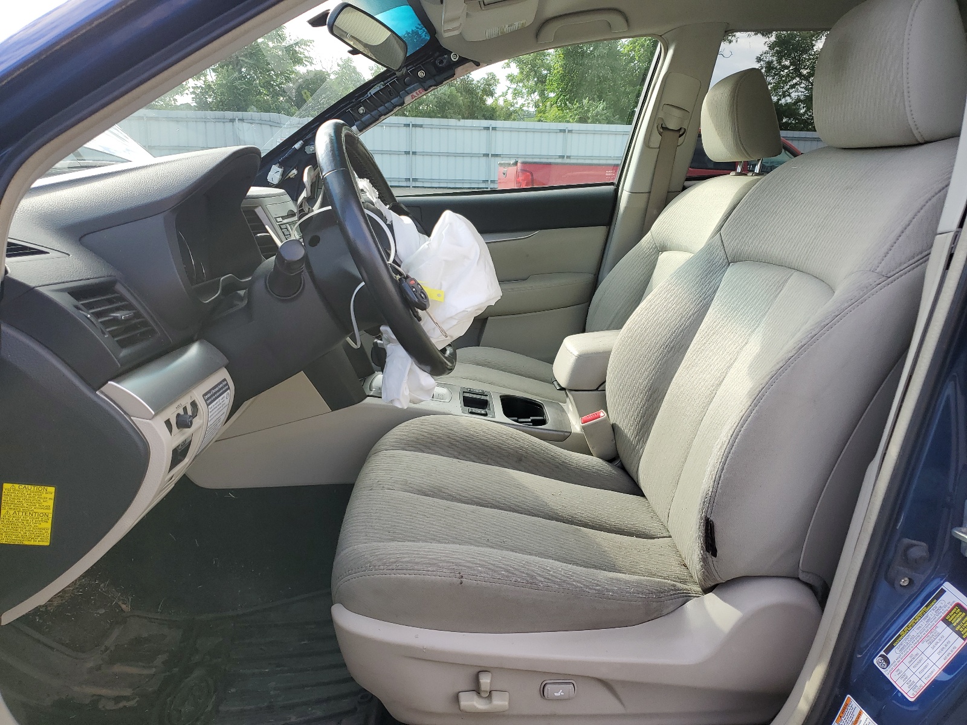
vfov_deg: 53.1
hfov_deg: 67.3
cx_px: 484
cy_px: 362
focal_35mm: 26
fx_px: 726
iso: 50
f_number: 1.5
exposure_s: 1/500
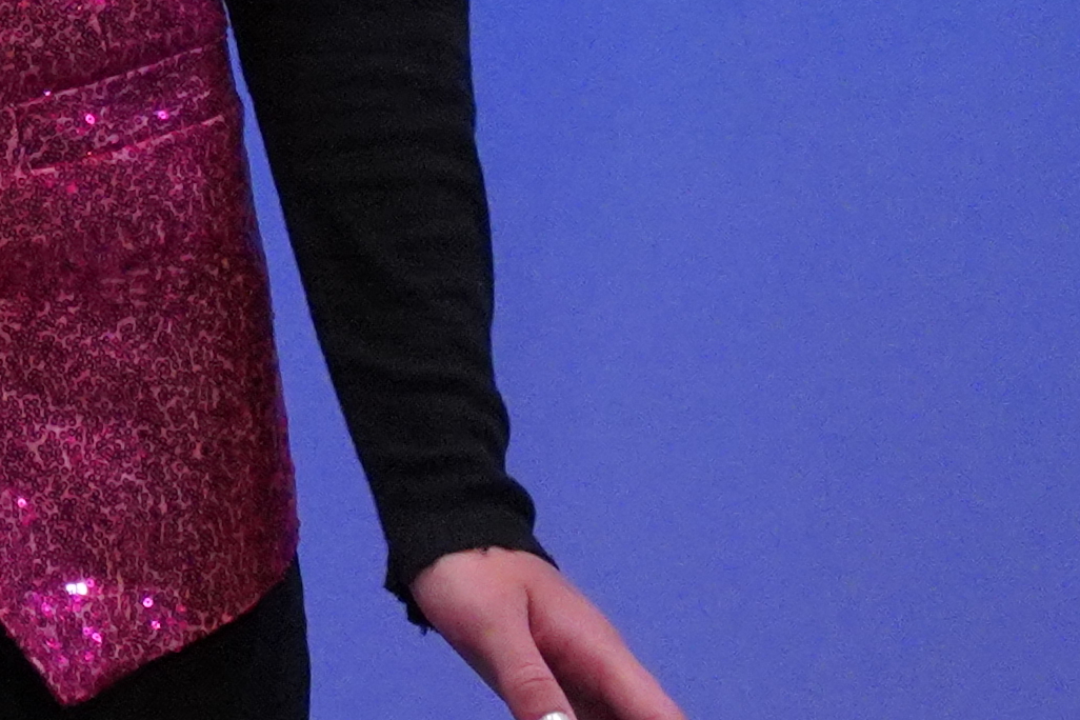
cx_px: -1741
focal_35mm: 1521
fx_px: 45626
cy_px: -784
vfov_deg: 0.9
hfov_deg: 1.4
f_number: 6.3
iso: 6400
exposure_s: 1/320
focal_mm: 260
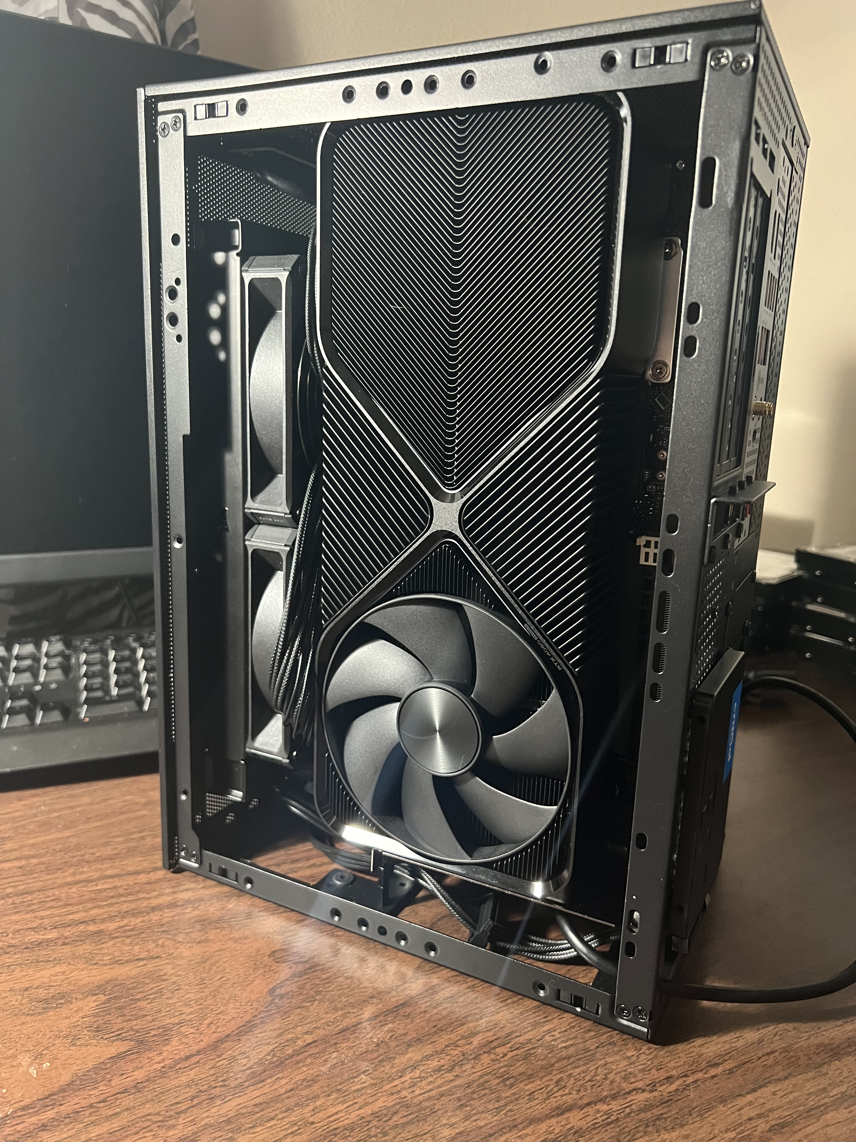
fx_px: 857
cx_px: 428
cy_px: 571
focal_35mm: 26
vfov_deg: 67.3
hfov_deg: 53.1
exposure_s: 1/40
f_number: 1.5
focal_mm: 5.7
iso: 640
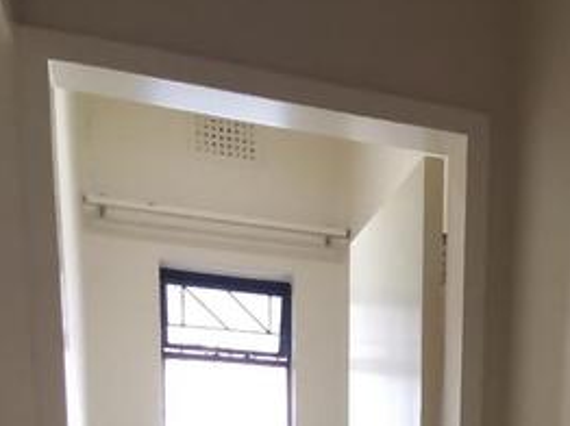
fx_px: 855
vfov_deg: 23.5
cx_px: 483
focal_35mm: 52
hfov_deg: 35.3
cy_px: 604
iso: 400
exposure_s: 1/25
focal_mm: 1.78
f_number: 2.4
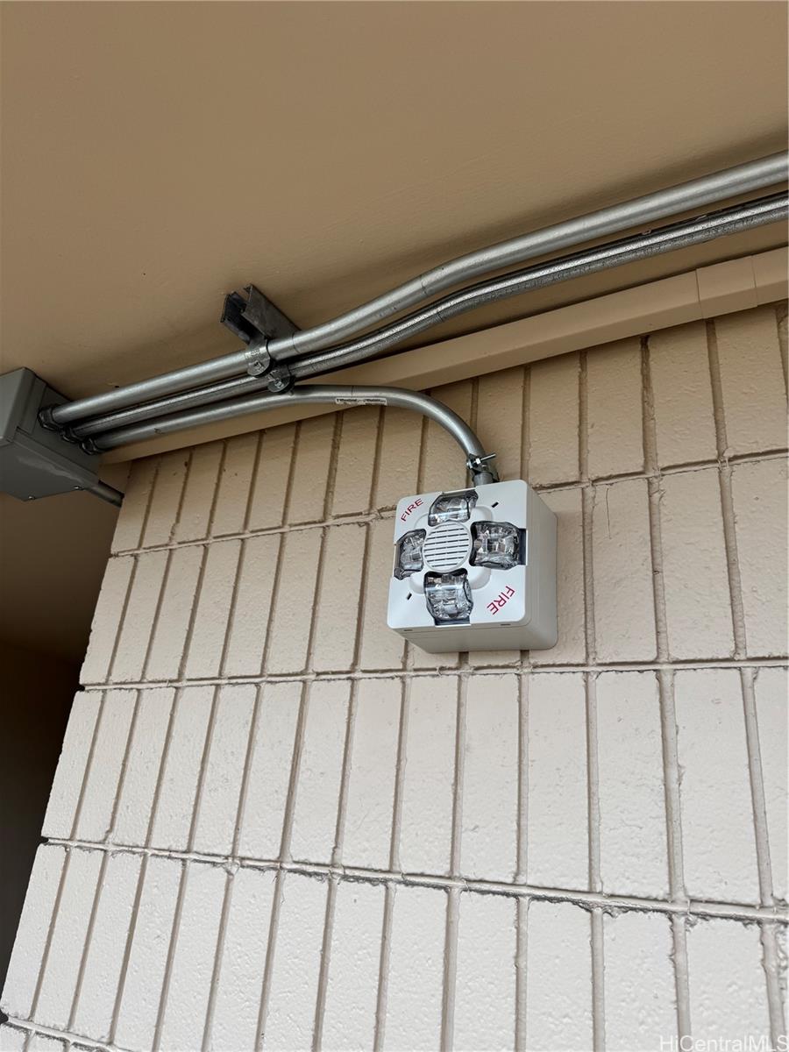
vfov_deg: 71.6
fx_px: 729
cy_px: 526
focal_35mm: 24
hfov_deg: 56.8
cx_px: 394
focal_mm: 6.76
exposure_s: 1/912
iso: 80
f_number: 1.78
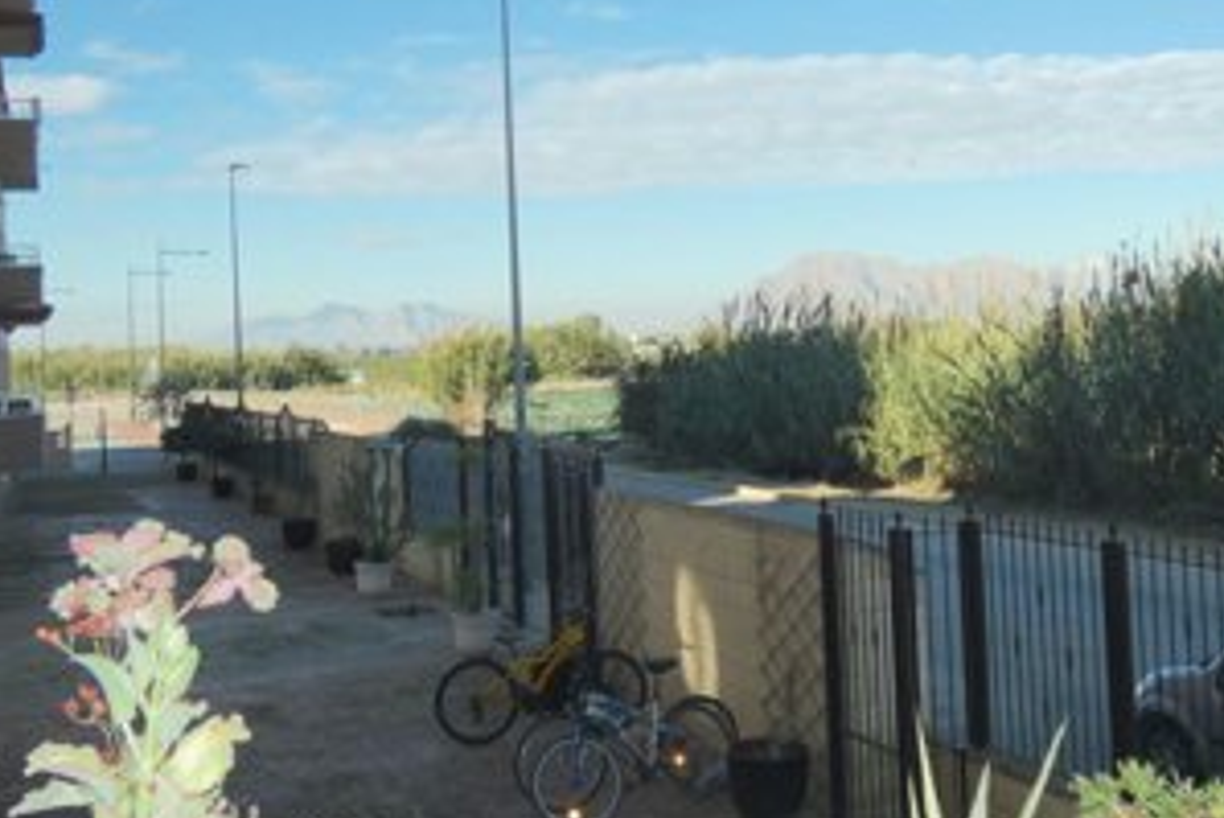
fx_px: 1497
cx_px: 702
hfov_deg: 44.4
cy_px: 280
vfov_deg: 30.3
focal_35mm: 44
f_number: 3.4
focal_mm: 6.2
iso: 80
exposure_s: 1/800
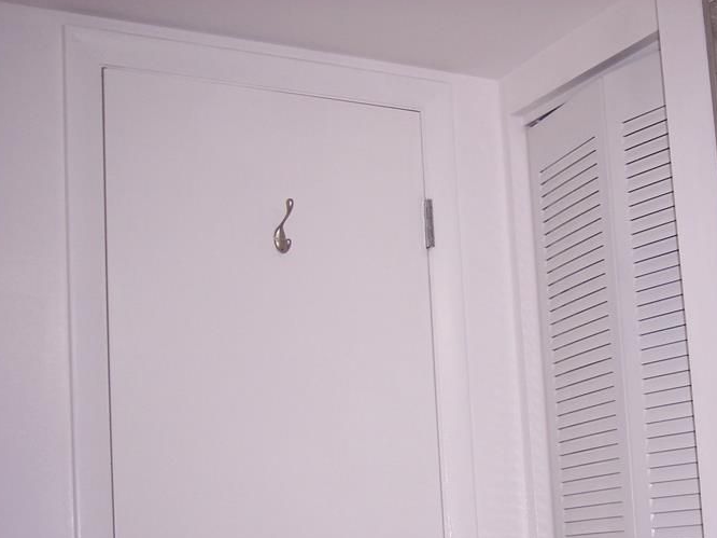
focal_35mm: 60
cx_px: 538
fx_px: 1242
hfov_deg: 31.6
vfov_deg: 24.1
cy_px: 404
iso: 100
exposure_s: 1/60
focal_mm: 8
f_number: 2.8
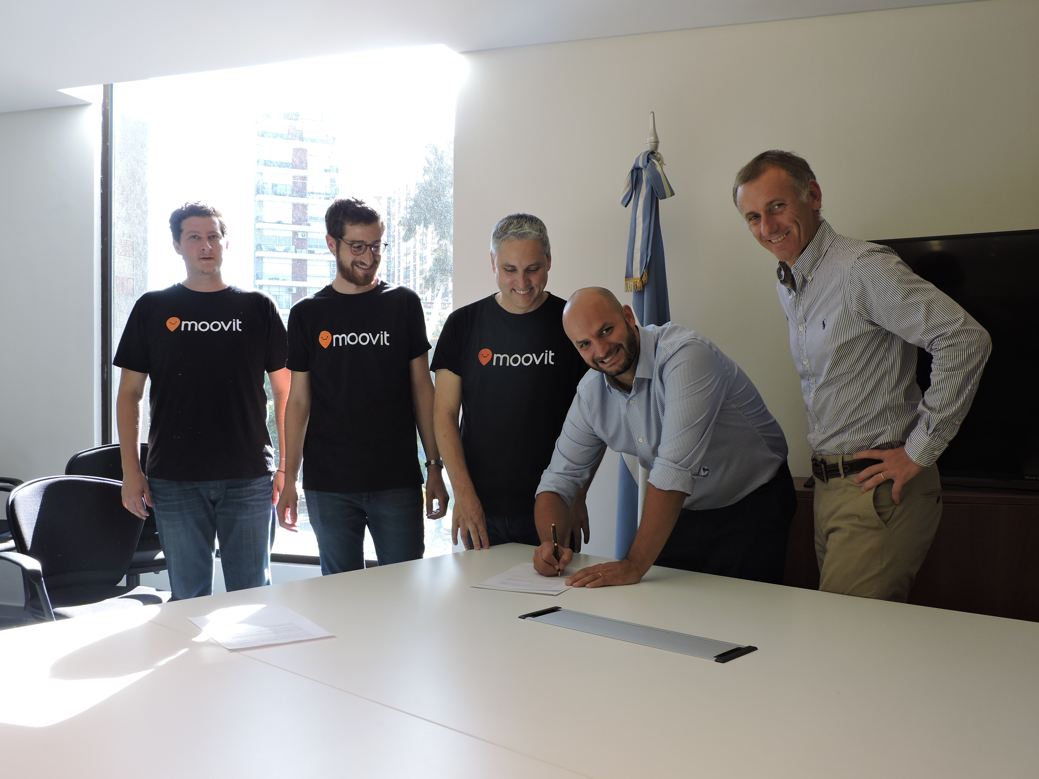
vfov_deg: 42.9
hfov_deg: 55.4
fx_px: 990
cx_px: 520
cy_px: 390
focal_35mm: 33
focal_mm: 5.9
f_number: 3.2
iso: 100
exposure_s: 1/80
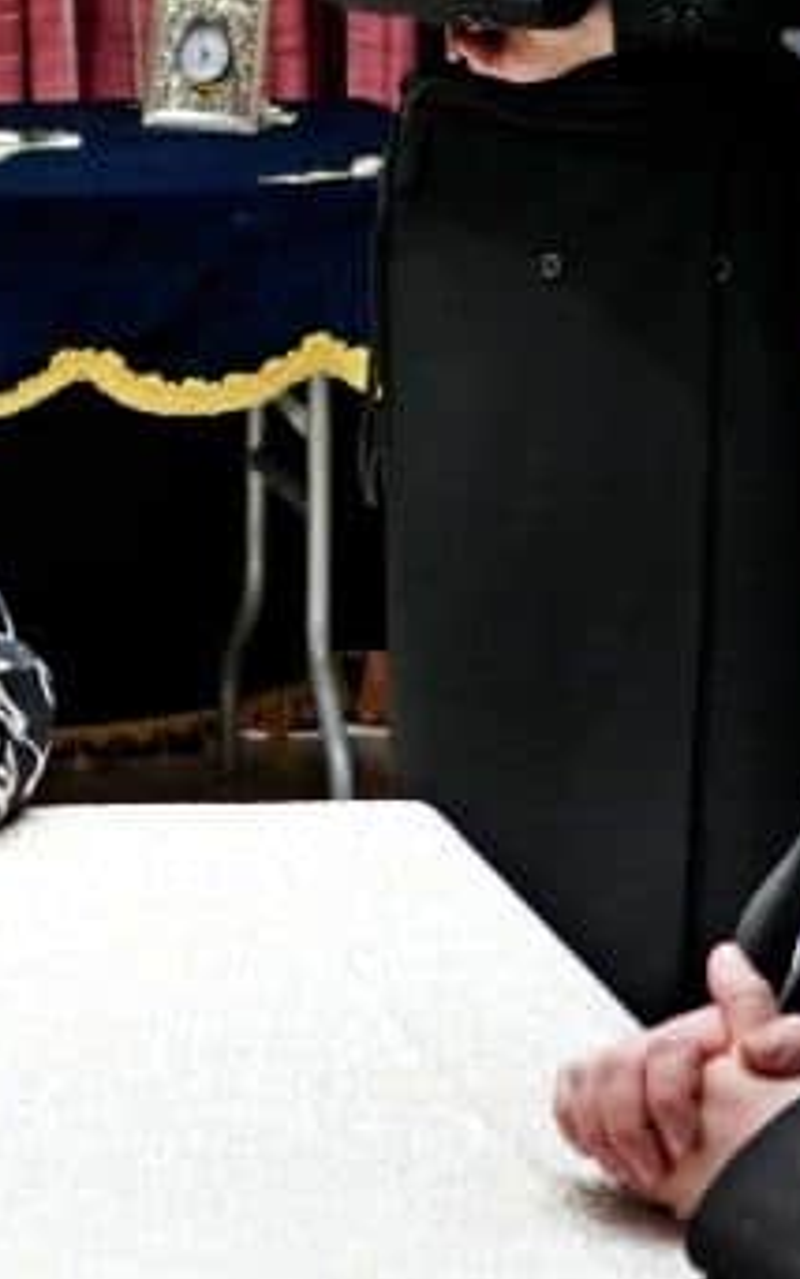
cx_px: -340
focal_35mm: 165
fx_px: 5751
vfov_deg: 12.6
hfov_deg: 7.8
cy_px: 312
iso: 2500
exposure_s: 1/160
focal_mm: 54
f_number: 4.5
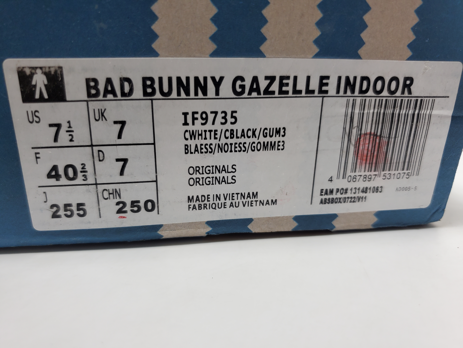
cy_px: 174
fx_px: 348
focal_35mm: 26
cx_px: 232
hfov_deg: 67.3
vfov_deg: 53.1
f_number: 1.5
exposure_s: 1/263
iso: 50
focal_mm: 4.3
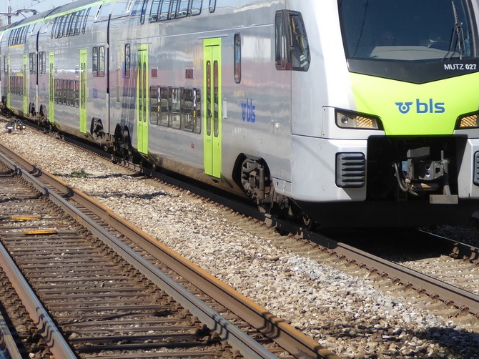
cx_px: 351
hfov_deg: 12.1
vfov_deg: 9.1
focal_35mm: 163
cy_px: 46
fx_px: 2255
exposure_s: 1/250
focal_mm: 15
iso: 80
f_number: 4.8
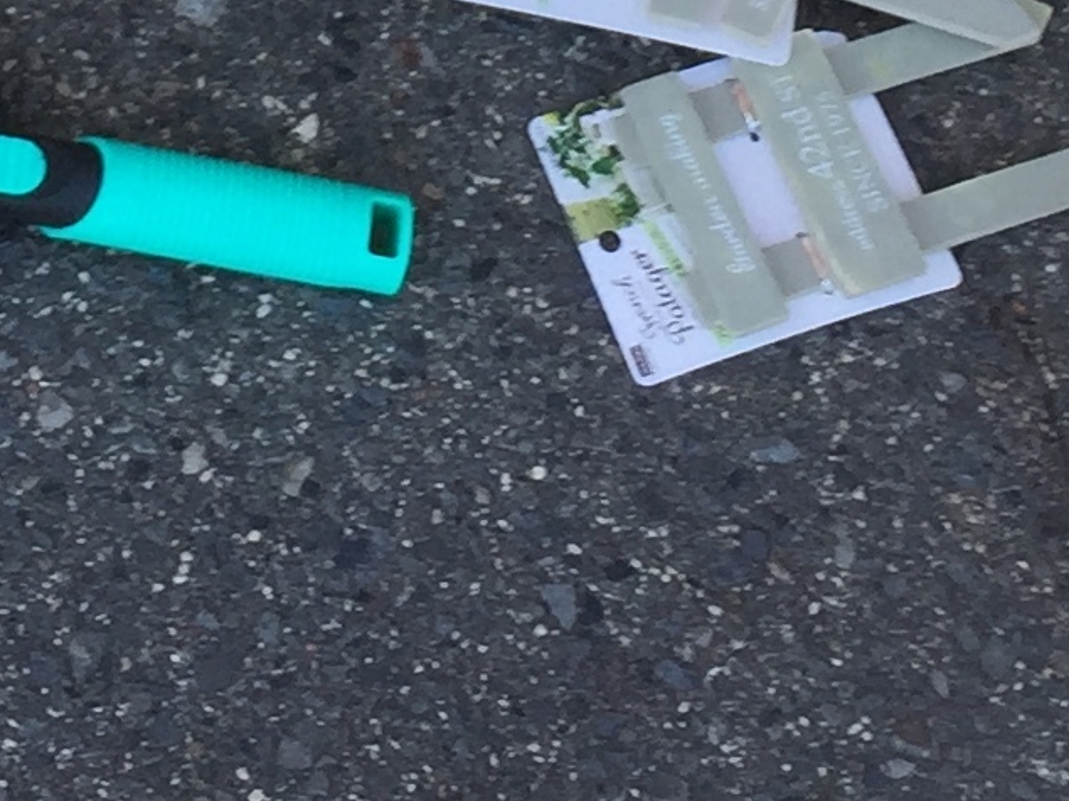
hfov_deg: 13.1
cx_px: 5
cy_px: -959
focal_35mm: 149
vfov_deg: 9.2
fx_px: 4600
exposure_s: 1/215
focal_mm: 4.15
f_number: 2.2
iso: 32
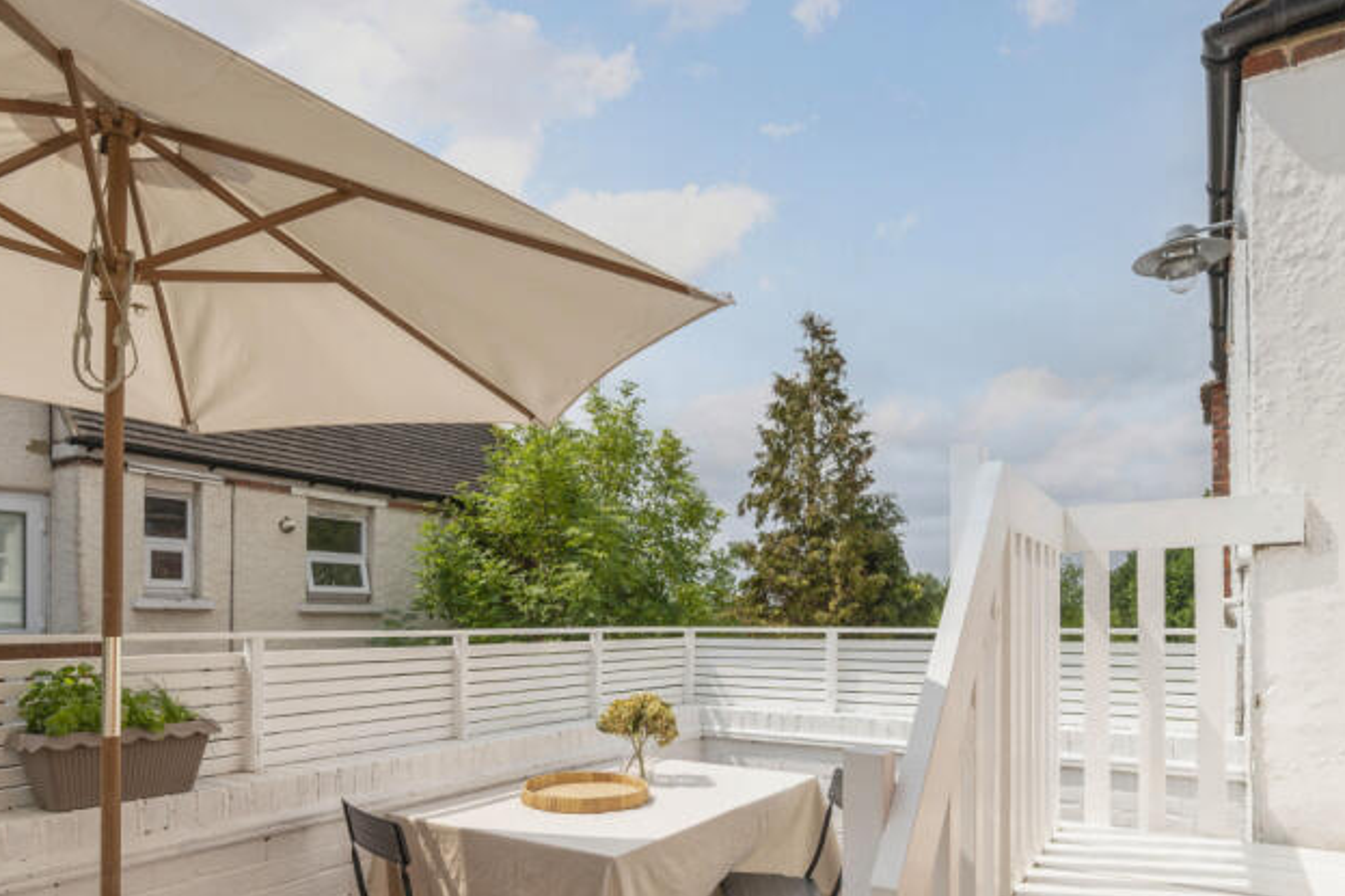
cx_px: 596
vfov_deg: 53.8
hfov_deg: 75.8
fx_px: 859
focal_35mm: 23
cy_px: 612
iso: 200
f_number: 8
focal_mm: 14
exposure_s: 1/640
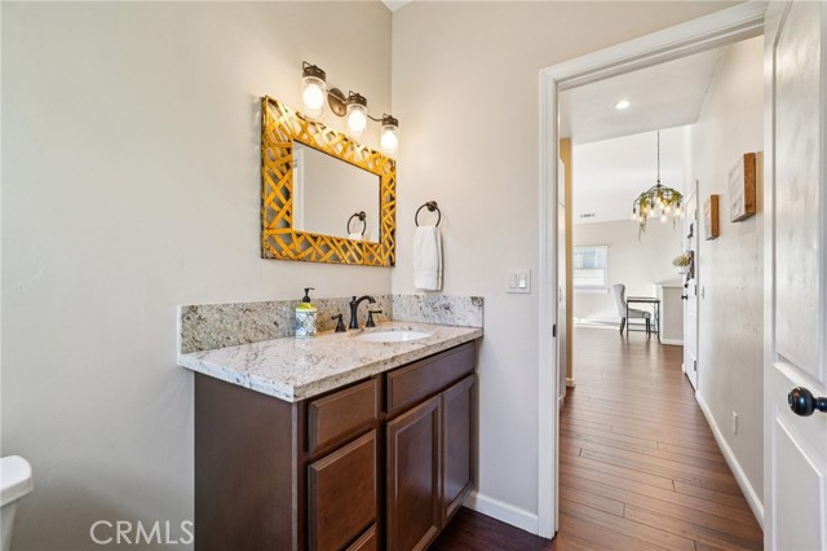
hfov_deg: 104.3
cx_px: 414
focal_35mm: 14
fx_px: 321
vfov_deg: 81.1
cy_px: 276
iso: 400
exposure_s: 1/10
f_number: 8
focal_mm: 14
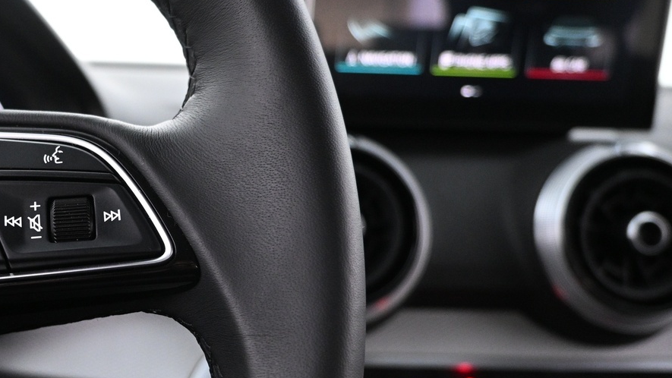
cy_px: 282
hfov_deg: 41.7
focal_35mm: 46
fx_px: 820
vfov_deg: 25.7
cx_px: 92
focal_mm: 16
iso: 1600
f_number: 3.5
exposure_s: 1/25
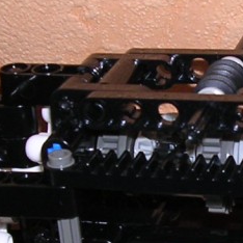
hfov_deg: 11.8
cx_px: 245
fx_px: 1167
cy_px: 137
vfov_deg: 11.9
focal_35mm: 147
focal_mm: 5.8
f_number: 2.8
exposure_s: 1/60.1
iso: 100
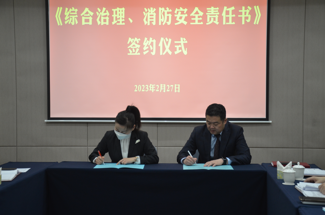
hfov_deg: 33.5
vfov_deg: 22.5
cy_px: 108
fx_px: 541
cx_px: 162
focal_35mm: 60
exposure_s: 1/40
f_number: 4.5
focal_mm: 40
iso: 800
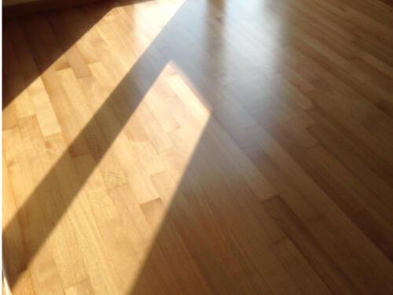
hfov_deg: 55.4
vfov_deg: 42.9
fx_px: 375
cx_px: 196
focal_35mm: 33
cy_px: 148
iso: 50
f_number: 2.4
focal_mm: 4.12
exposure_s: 1/511
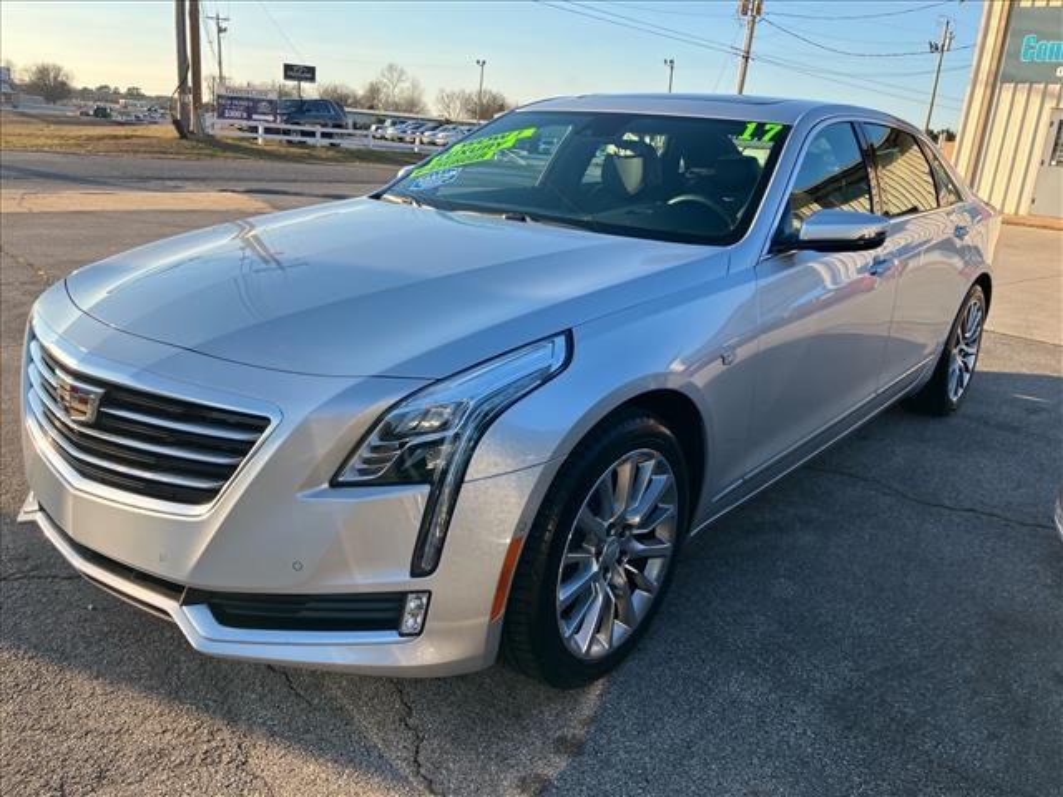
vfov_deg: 49.7
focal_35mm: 28
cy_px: 398
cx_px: 532
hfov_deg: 63.4
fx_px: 860
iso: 32
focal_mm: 3.99
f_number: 1.8
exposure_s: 1/517
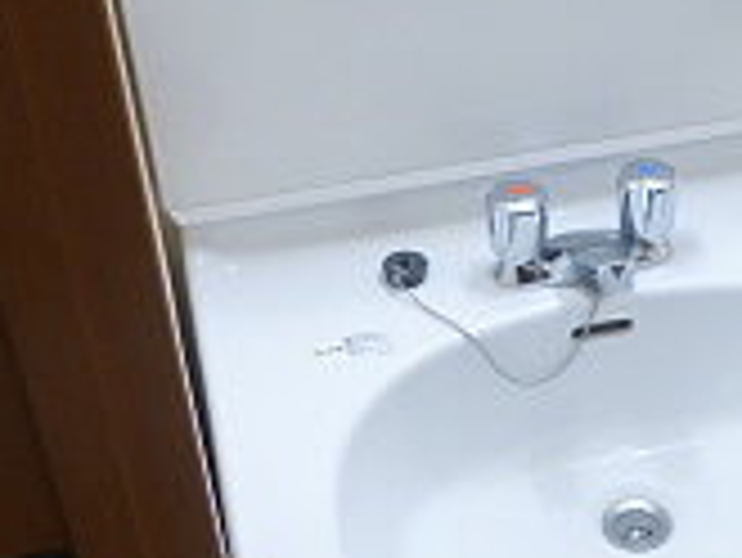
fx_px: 1437
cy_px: 326
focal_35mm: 67
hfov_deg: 28.2
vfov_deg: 21.9
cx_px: 623
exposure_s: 1/60
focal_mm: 4.5
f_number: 3.1
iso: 250
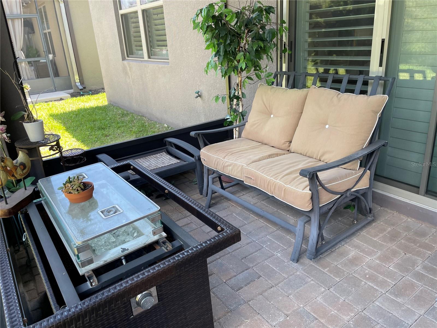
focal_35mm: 26
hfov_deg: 67.3
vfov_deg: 53.1
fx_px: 328
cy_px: 164
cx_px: 218
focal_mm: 4.2
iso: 50
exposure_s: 1/121
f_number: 1.6
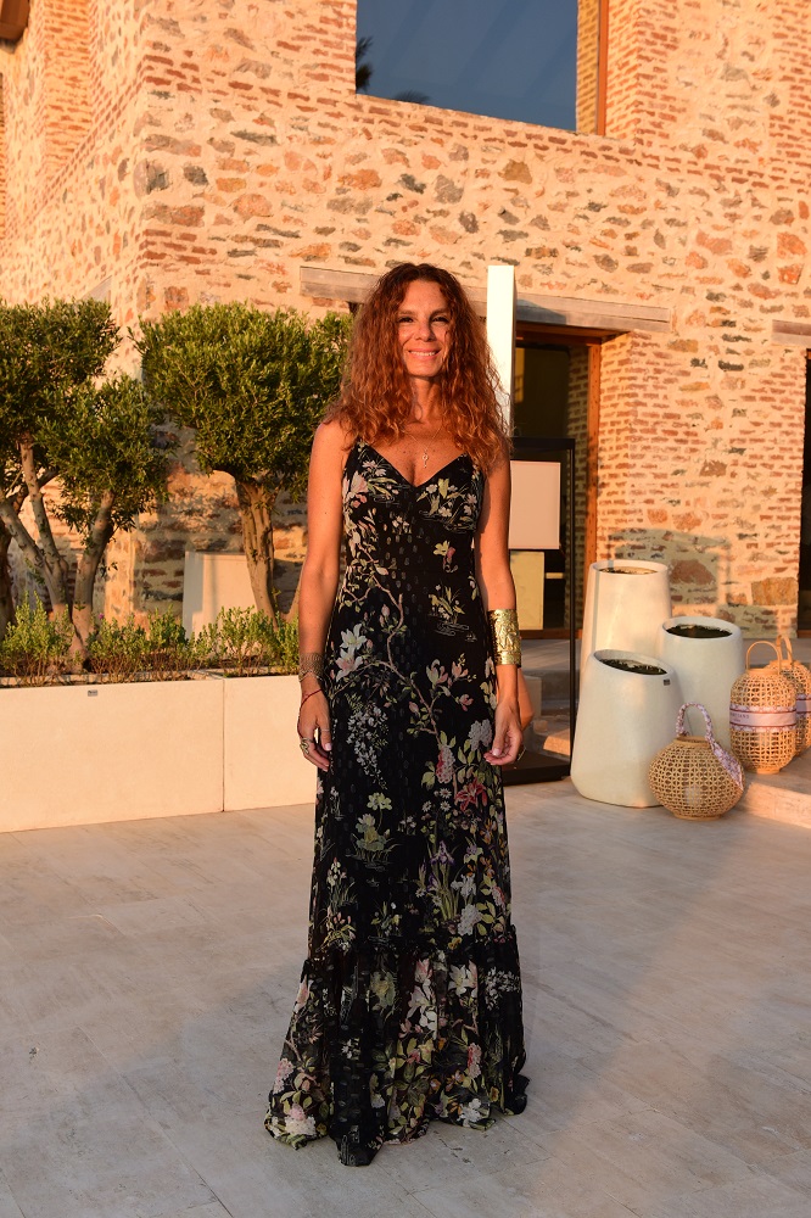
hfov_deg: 33.4
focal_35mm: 40
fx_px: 1352
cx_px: 406
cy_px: 609
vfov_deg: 48.5
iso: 500
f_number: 8
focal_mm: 40
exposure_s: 1/250
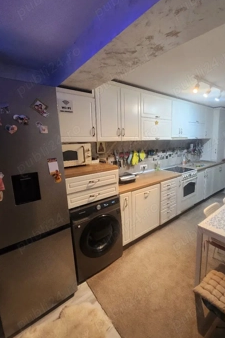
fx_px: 150
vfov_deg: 96.7
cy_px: 161
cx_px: 146
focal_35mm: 16
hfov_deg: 72.0
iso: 320
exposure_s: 1/33.4
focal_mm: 1.7
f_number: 2.2
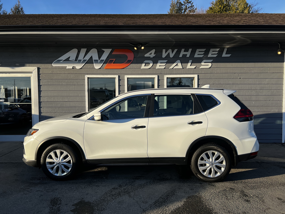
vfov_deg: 53.1
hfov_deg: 67.3
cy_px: 107
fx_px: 214
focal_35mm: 26
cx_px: 142
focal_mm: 5.7
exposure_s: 1/2457
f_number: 1.5
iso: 50
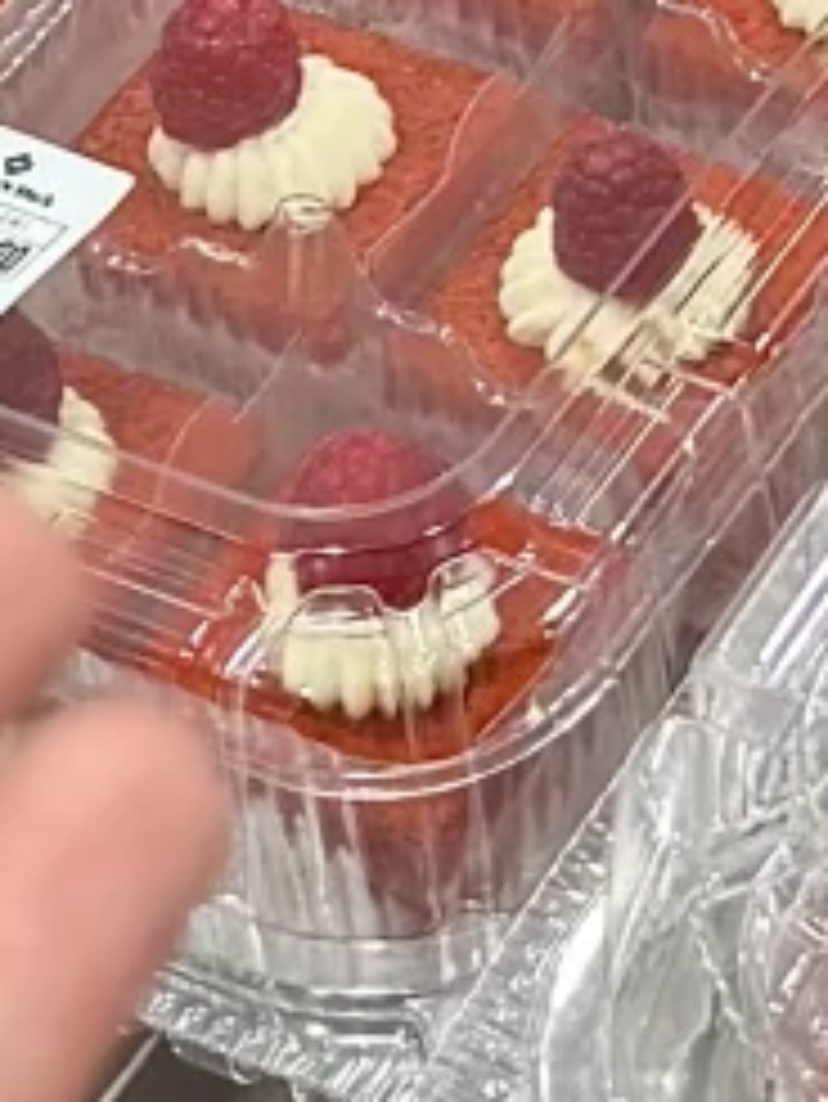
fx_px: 4493
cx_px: 1665
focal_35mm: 141
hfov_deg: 9.8
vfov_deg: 13.2
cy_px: -576
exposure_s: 1/100
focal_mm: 6.76
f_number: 1.78
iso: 80
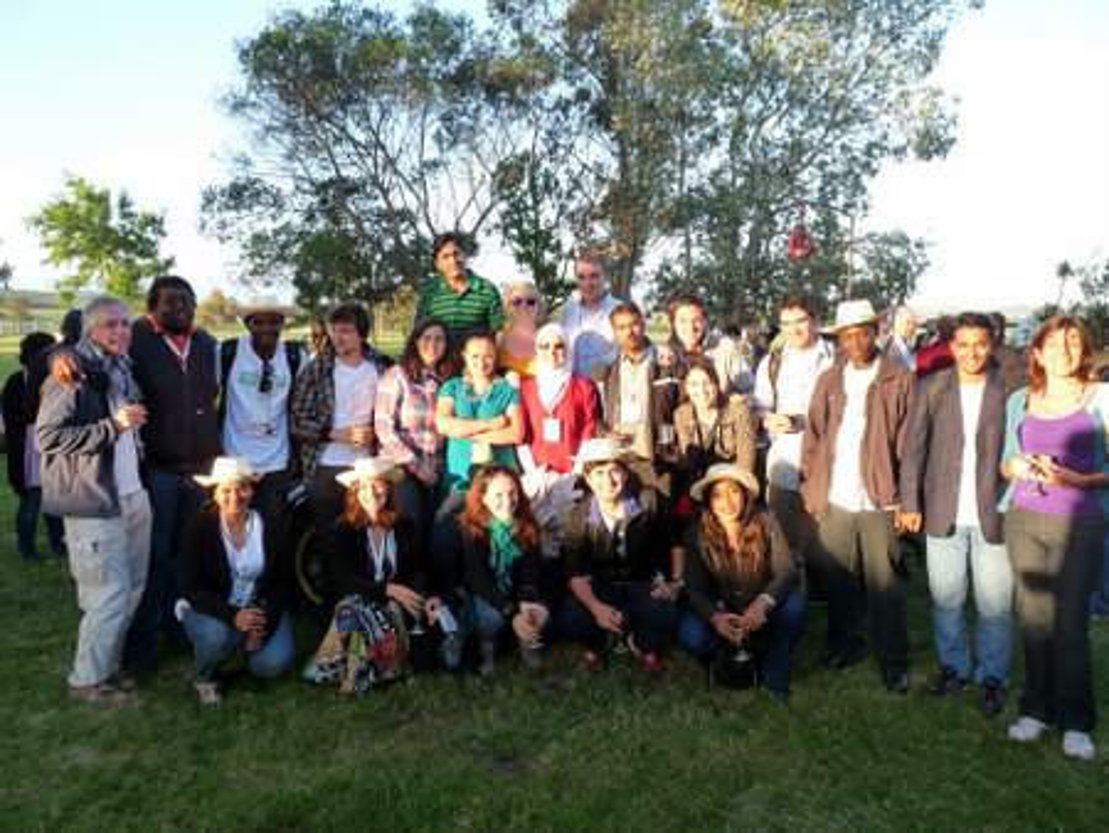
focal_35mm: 27
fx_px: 865
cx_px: 554
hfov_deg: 65.3
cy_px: 416
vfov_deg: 51.4
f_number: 4
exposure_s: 1/100
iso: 160
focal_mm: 4.8
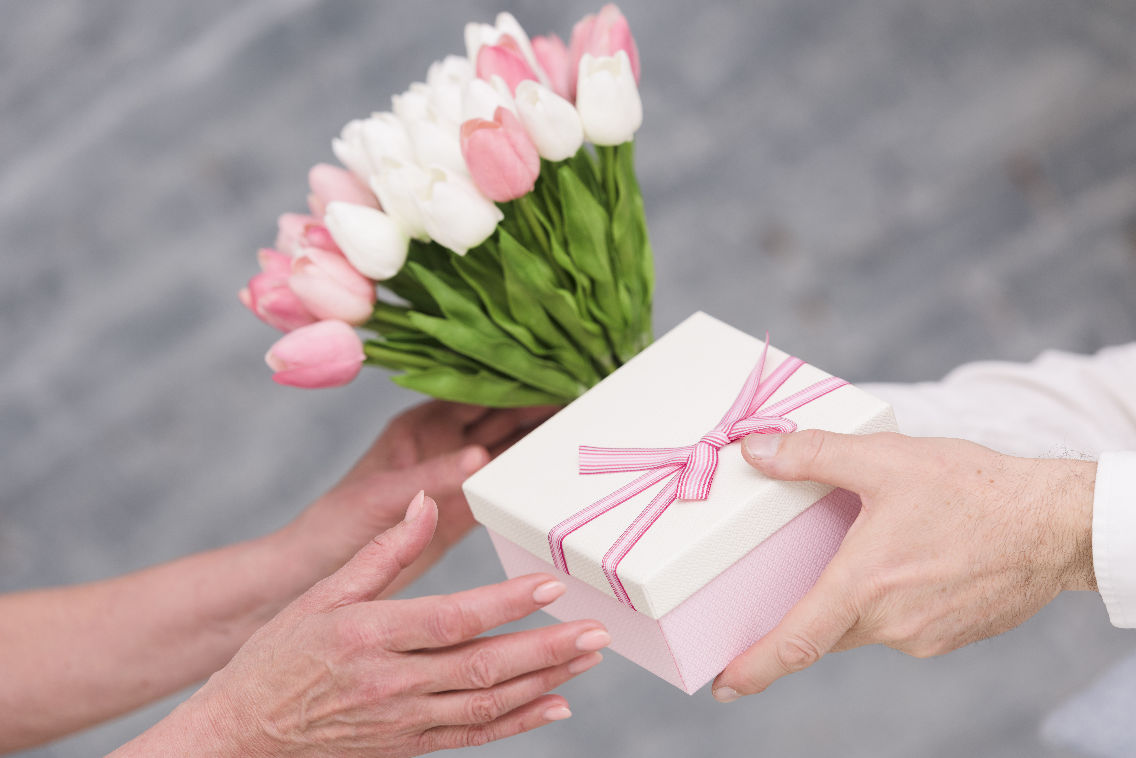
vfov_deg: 9.2
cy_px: 379
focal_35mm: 150
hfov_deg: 13.7
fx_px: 4734
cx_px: 568
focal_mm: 150
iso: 100
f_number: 4
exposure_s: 1/160
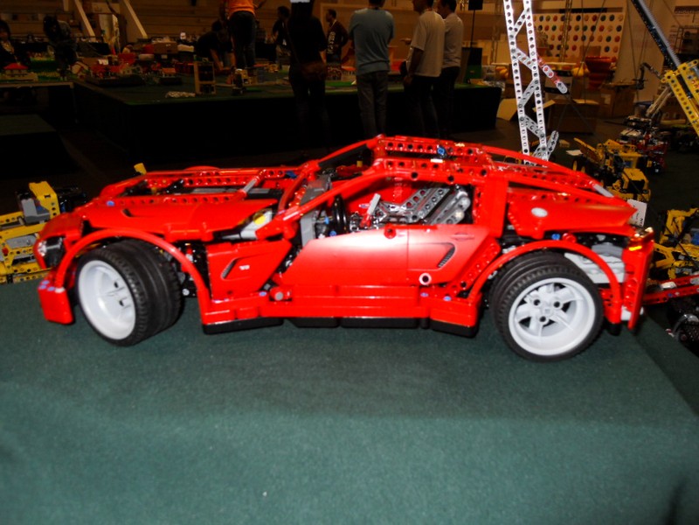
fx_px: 565
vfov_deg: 49.7
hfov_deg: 63.4
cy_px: 262
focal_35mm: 28
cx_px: 350
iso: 200
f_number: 2.8
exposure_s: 1/45
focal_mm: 6
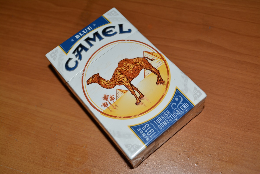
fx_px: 325
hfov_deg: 43.6
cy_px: 87
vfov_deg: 29.9
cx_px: 130
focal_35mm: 45
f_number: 5.6
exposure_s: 1/30
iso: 180
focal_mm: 30
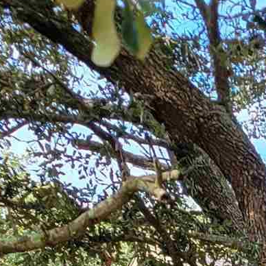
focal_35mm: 182
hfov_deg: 9.4
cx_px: 396
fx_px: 1582
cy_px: 581
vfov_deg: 8.9
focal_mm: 5.4
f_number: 1.8
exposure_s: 1/225
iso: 40
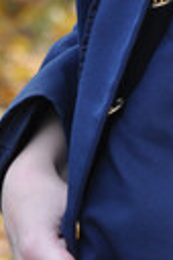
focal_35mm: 736
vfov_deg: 2.8
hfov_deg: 1.9
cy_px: -219
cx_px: 306
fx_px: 5322
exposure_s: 1/125
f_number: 5.6
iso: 320
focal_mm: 105
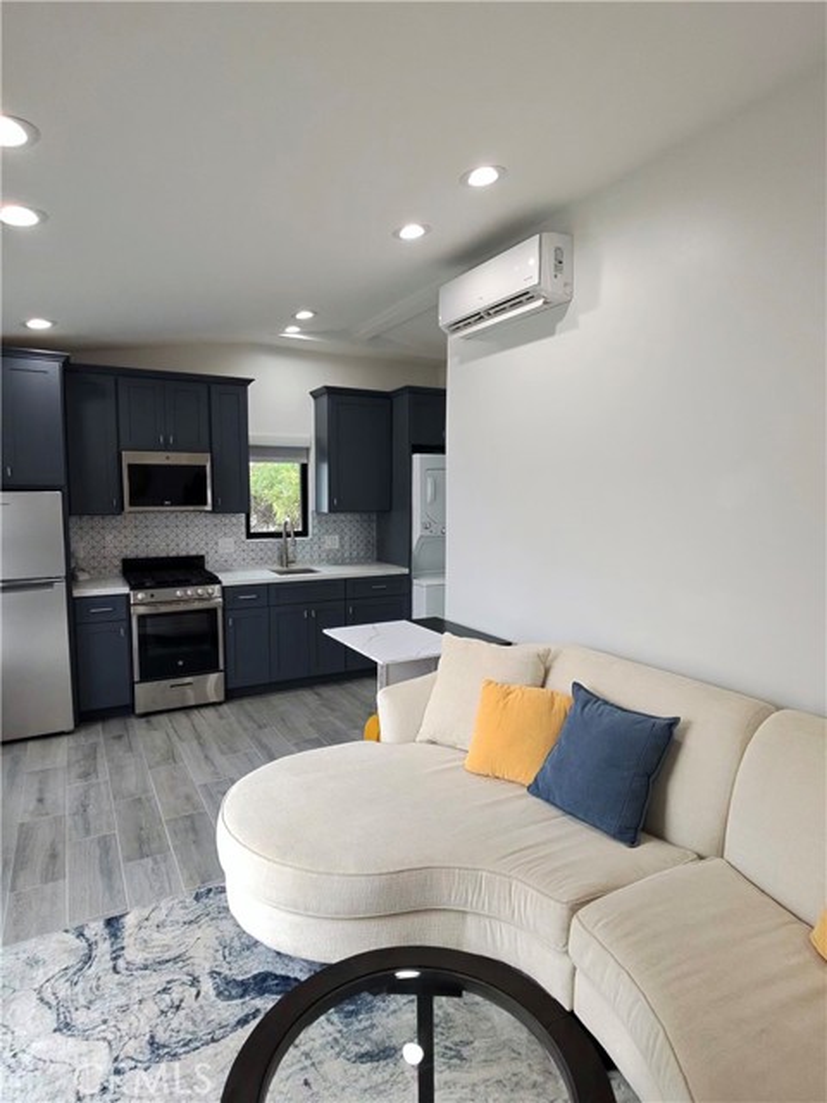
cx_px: 414
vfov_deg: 106.2
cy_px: 552
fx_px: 414
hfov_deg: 89.9
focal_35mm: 13
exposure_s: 1/120
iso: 292
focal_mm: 2.24
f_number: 2.2
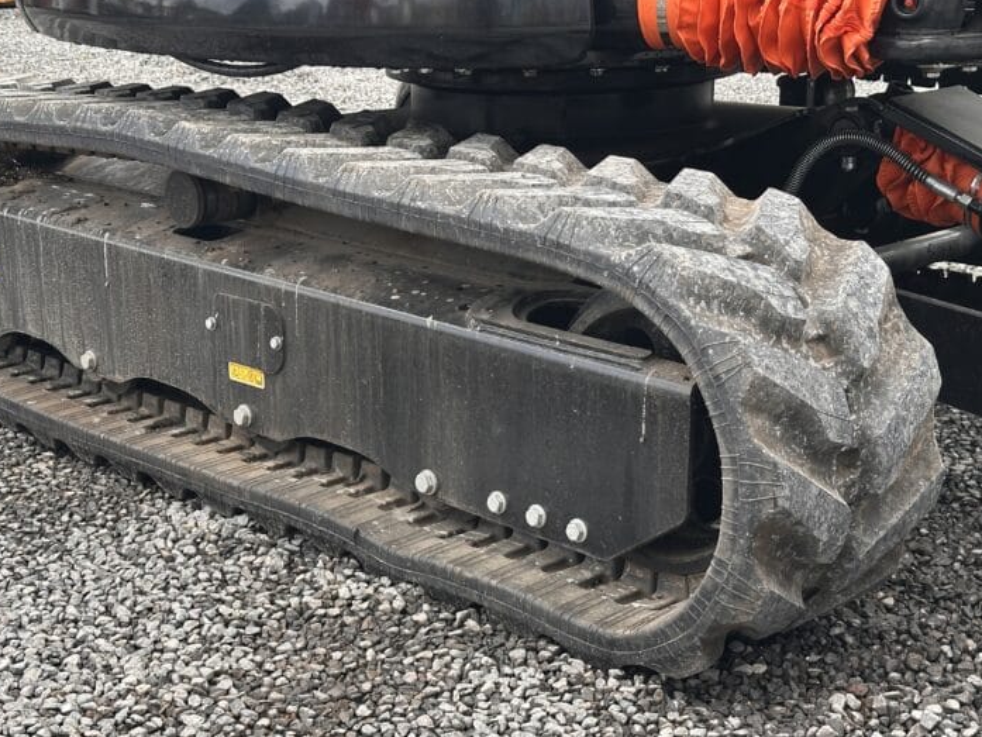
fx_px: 1759
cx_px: 389
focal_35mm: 62
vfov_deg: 23.7
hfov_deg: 31.1
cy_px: 378
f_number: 1.78
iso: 64
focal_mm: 6.86
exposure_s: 1/341
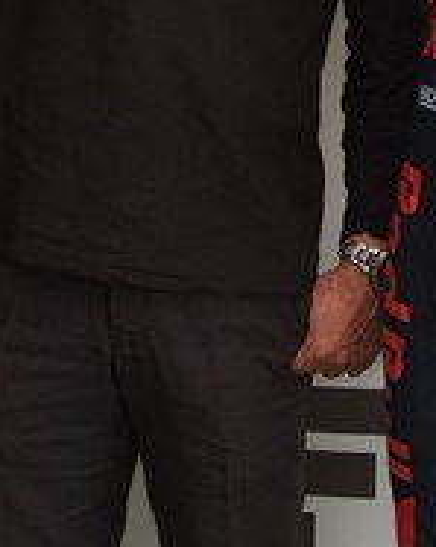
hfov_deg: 10.1
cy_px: -102
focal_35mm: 152
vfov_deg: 12.4
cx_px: 296
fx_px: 2458
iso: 200
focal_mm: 28
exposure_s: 1/60
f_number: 5.6
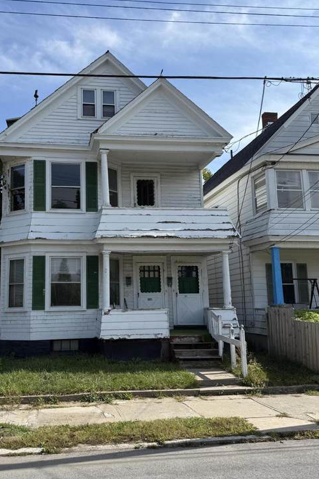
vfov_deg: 57.2
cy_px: 240
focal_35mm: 33
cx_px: 117
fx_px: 439
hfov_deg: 39.7
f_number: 1.78
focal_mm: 6.76
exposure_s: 1/3953
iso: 80
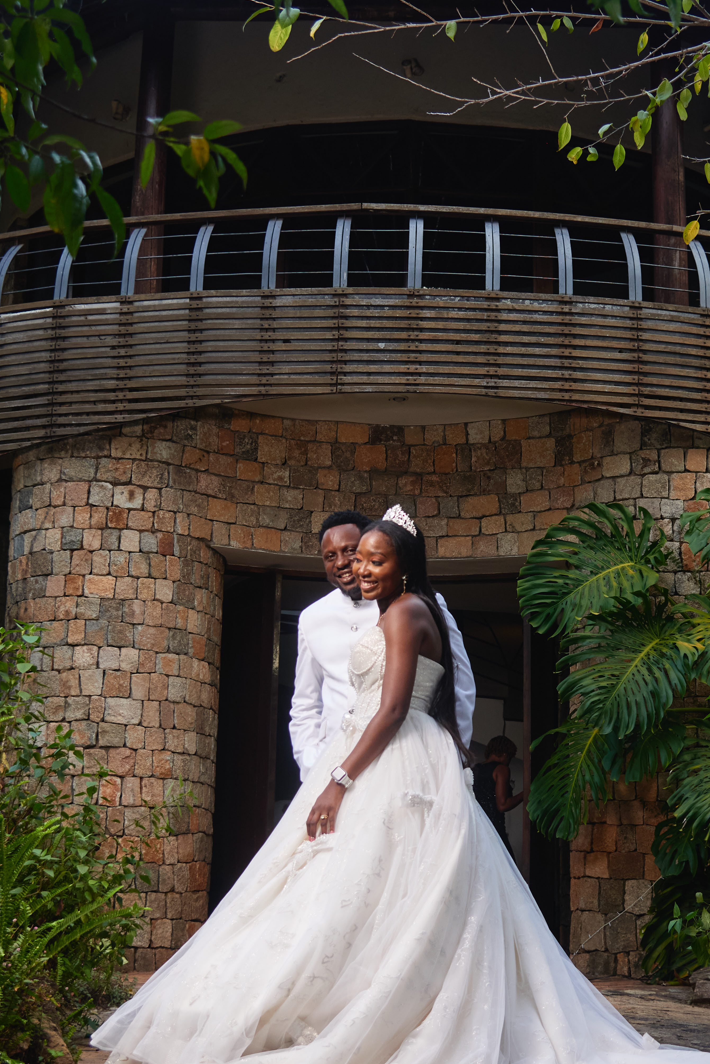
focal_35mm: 55
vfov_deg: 36.2
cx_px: 407
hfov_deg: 24.6
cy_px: 610
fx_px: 1627
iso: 640
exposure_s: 1/250
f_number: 4
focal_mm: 31
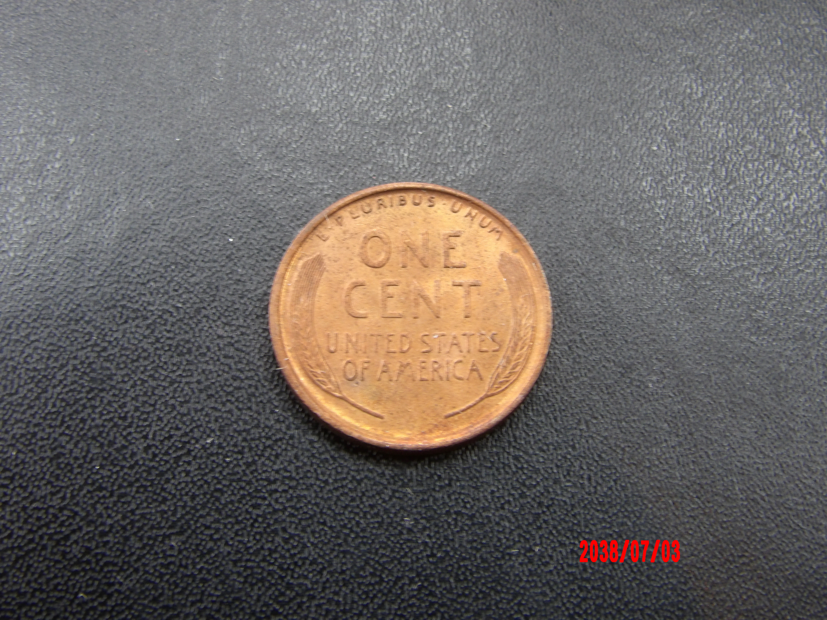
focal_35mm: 51
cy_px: 310
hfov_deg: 37.5
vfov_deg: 28.6
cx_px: 414
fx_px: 1218
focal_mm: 9.2
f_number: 5.3
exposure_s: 1/15
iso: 202
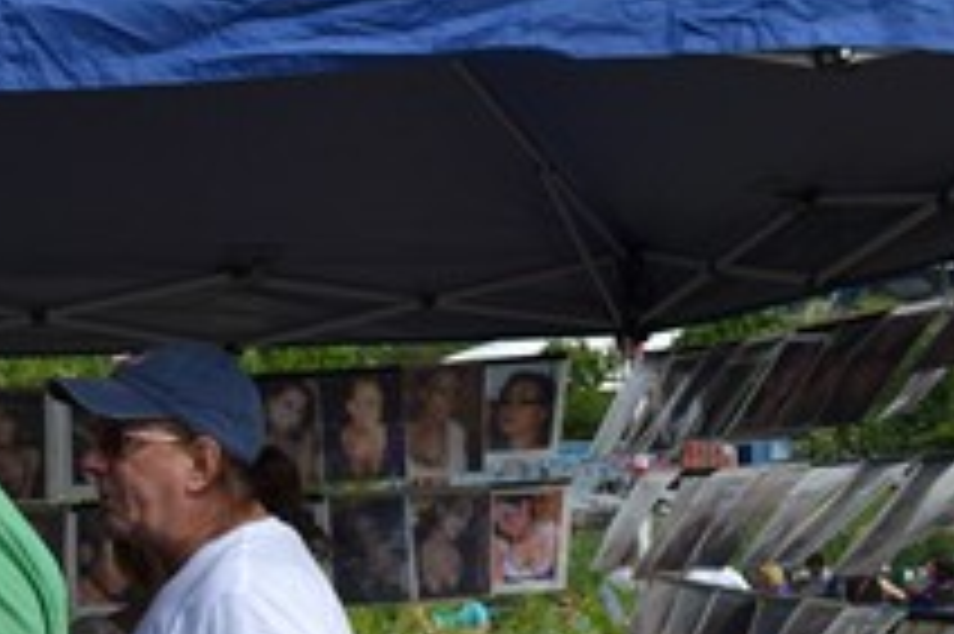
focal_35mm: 78
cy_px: 735
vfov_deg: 16.8
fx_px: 2065
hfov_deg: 23.6
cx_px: -202
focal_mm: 20
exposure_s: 1/125
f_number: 5.6
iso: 100
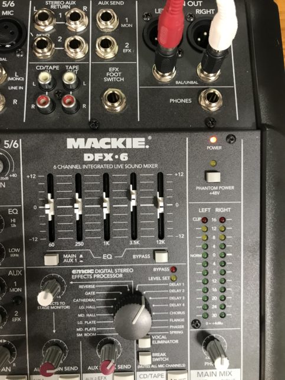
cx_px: 142
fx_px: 307
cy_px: 190
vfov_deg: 63.4
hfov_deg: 49.7
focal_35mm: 28
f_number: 1.8
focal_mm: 3.99
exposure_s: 1/17
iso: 64
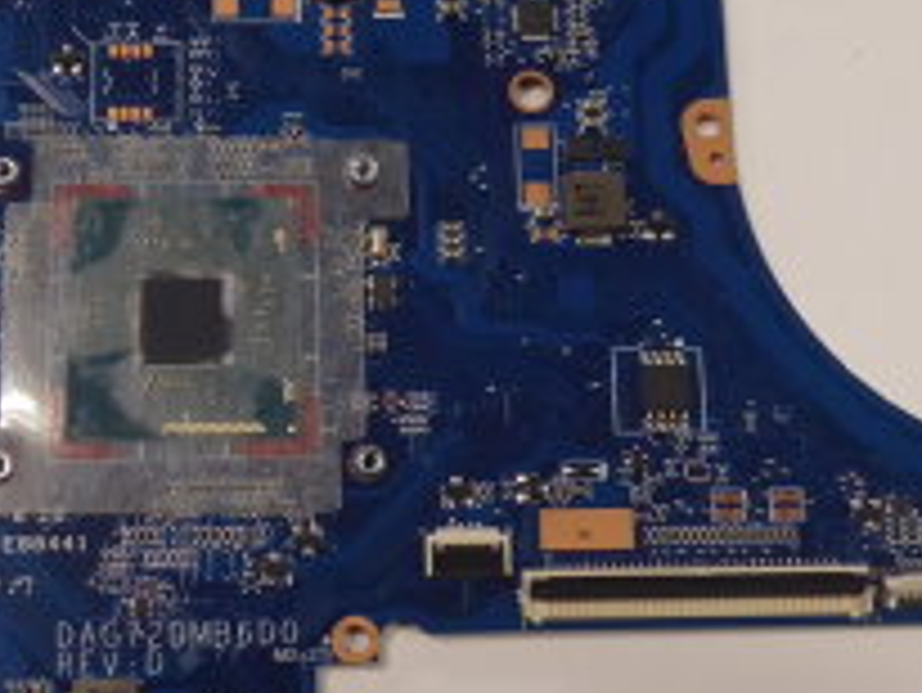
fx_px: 1945
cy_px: 369
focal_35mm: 73
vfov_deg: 20.2
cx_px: 360
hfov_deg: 26.6
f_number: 3.3
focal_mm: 4.3
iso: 250
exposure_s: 1/60
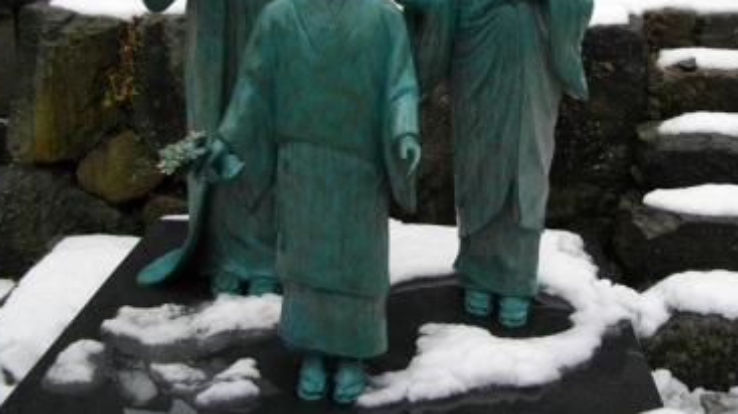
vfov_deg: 25.4
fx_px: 900
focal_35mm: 46
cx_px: 410
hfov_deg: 44.5
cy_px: 69
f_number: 2.9
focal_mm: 5.7
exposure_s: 1/125
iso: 112
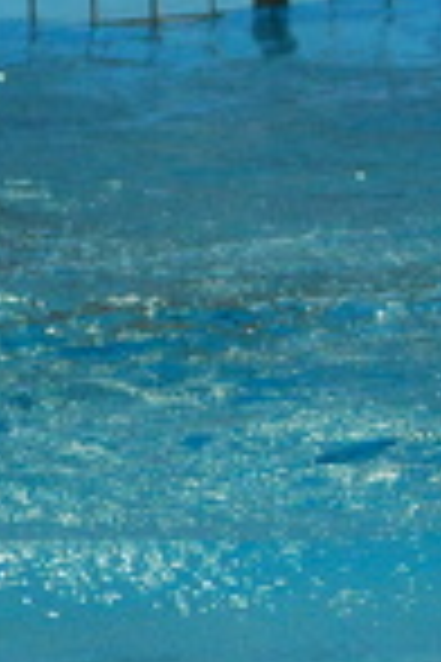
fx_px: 10308
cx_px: 945
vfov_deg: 3.7
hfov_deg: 2.4
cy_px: 257
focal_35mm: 561
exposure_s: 1/125
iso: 1400
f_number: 4.5
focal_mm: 86
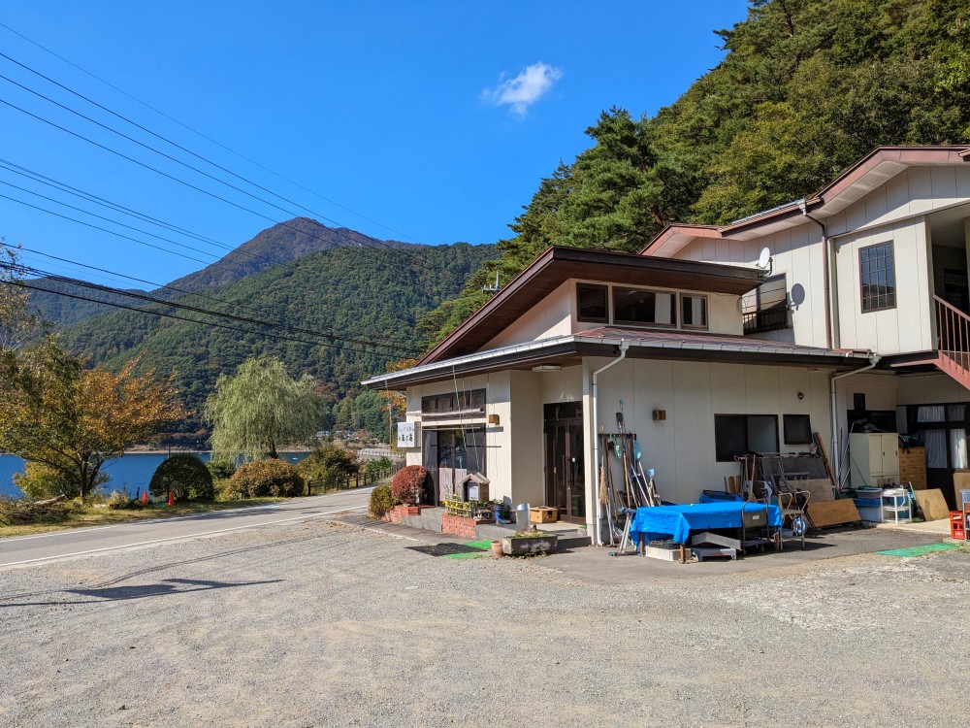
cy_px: 364
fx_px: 757
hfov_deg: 65.3
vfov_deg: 51.4
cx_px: 485
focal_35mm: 27
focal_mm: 4.38
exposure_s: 1/4673
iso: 58
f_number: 1.73
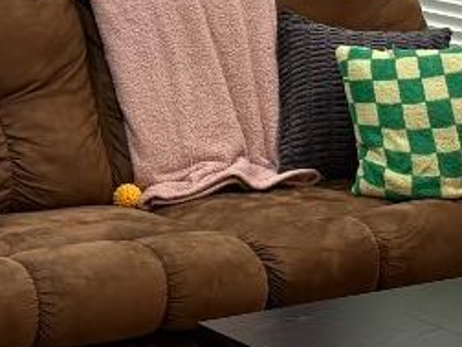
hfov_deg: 12.6
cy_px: 96
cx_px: 488
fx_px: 2069
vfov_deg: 9.6
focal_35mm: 155
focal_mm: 5.96
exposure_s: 1/41
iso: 100
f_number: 1.6
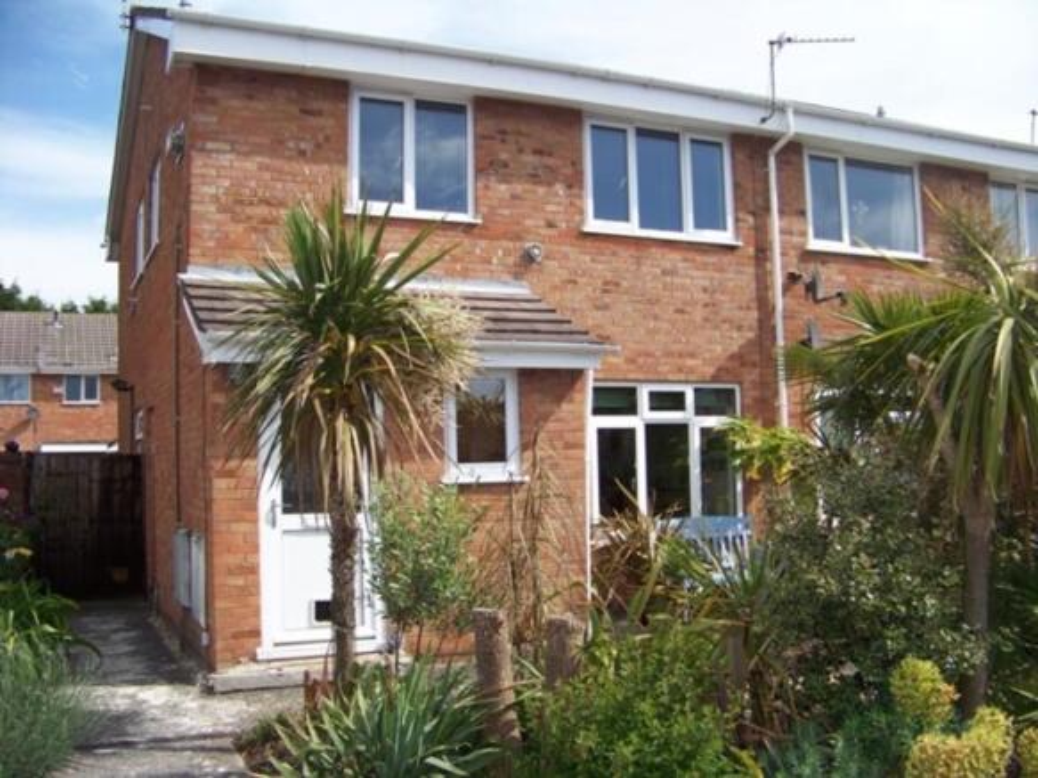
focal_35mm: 36
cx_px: 519
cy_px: 389
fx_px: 1079
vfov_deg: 39.6
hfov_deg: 51.4
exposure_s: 1/800
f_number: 2.8
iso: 66
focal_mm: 5.85
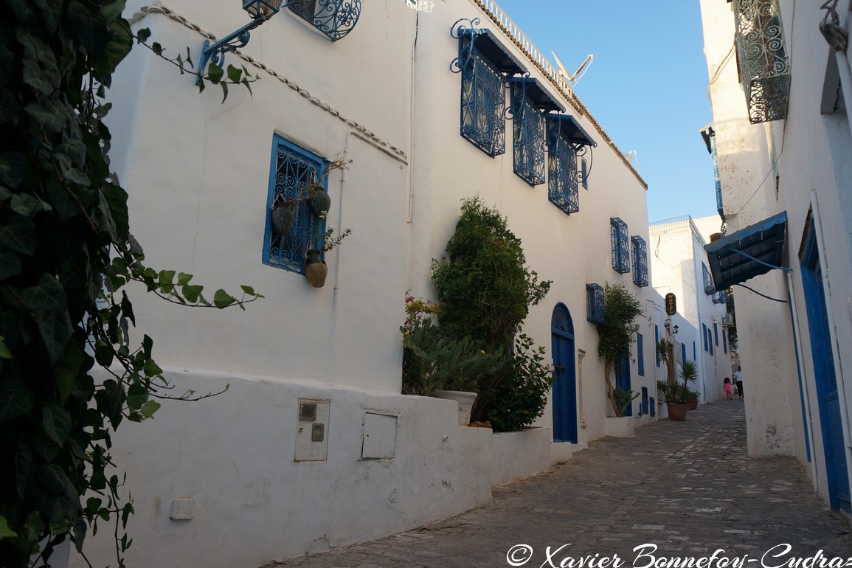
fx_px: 592
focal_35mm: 25
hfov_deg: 71.5
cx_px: 424
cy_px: 290
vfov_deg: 51.3
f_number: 5
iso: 100
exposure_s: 1/125
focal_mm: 16
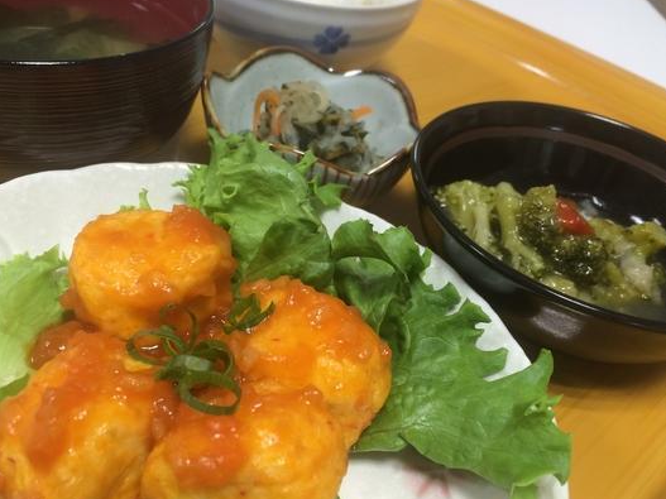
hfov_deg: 55.3
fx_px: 635
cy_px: 255
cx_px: 316
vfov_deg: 42.9
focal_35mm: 33
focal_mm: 4.15
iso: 40
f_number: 2.2
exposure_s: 1/40
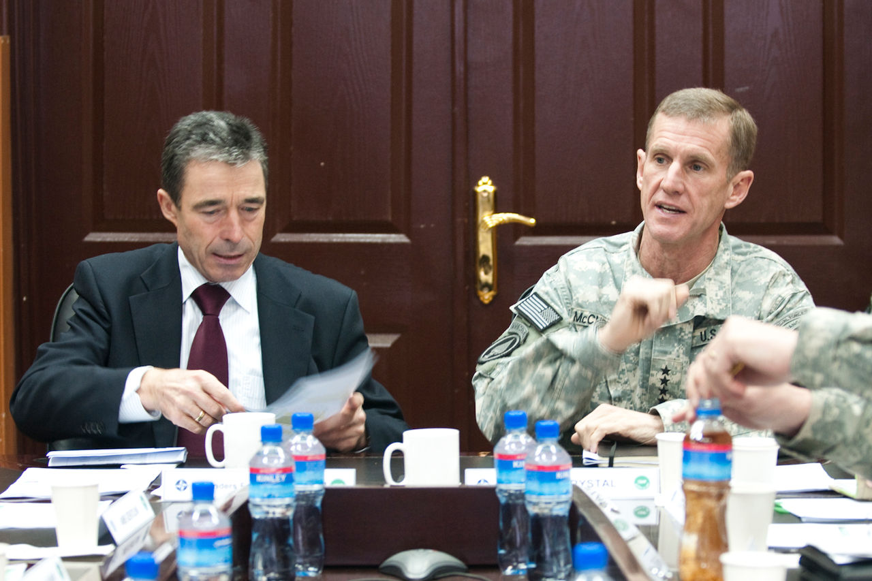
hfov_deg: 19.5
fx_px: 2543
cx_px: 436
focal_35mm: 105
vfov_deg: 13.0
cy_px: 290
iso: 560
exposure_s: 1/30
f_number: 2.8
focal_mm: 70
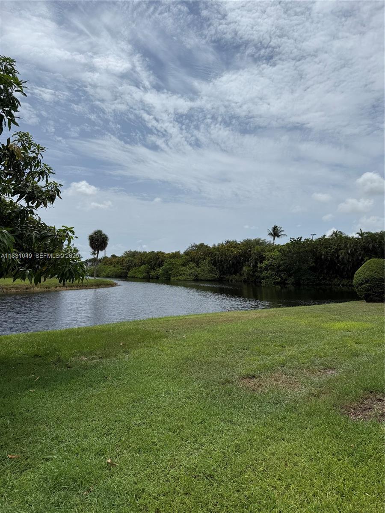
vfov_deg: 71.6
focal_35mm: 24
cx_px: 192
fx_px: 356
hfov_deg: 56.8
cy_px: 256
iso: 80
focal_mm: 6.76
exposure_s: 1/14286
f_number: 1.78
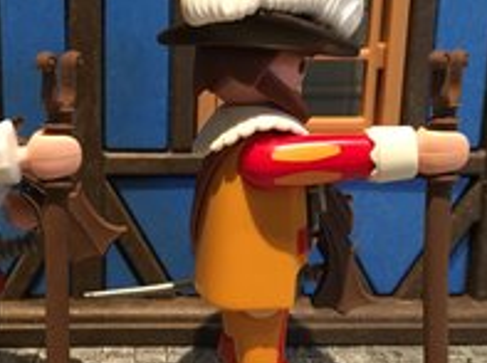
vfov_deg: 24.7
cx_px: 136
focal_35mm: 59
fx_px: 829
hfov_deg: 32.3
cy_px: 190
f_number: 2.2
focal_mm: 4.15
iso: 200
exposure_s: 1/20
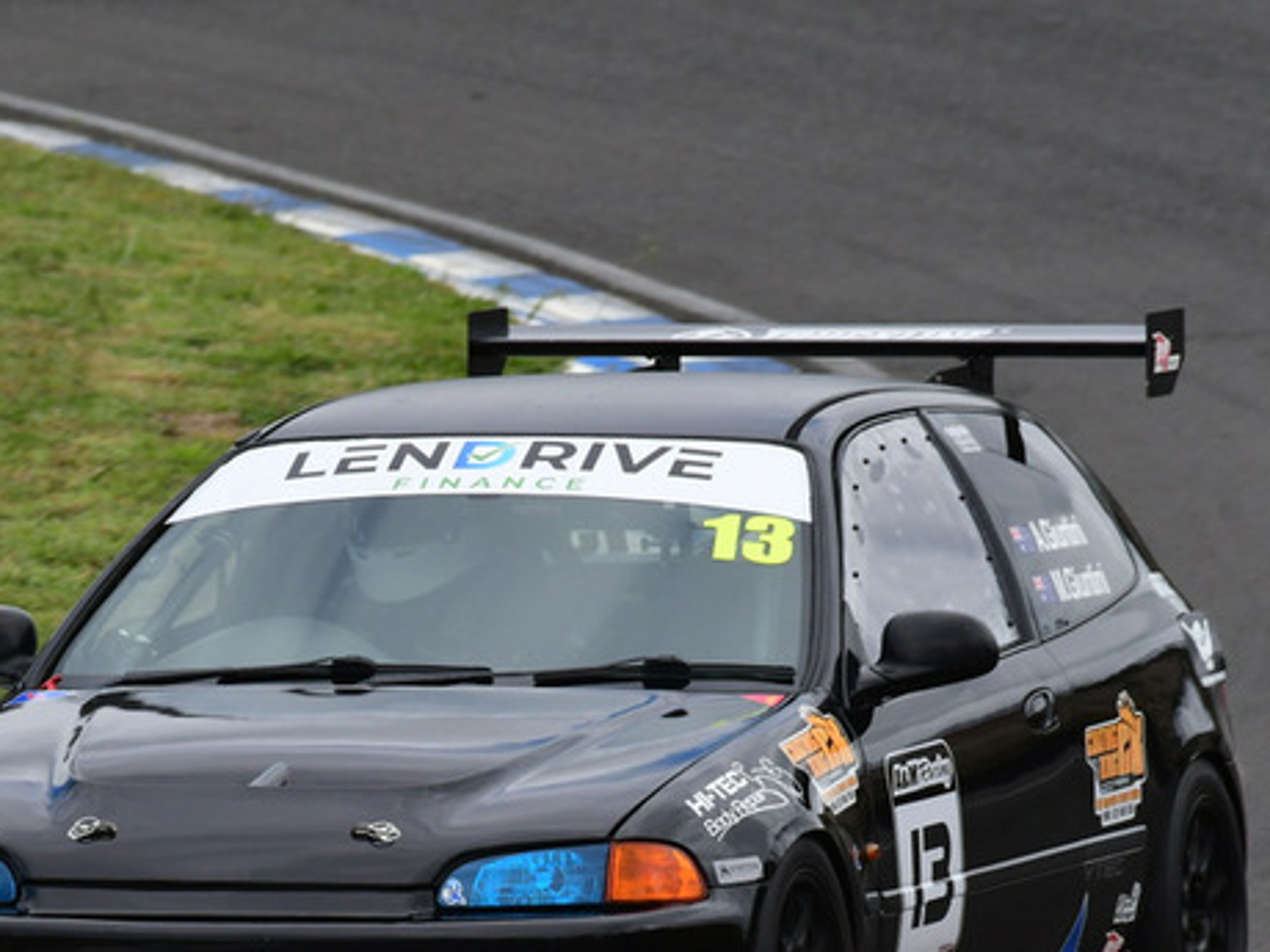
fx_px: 46044
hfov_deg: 1.6
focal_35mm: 1255
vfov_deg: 1.2
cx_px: 384
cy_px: 726
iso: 640
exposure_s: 1/640
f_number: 11
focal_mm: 500
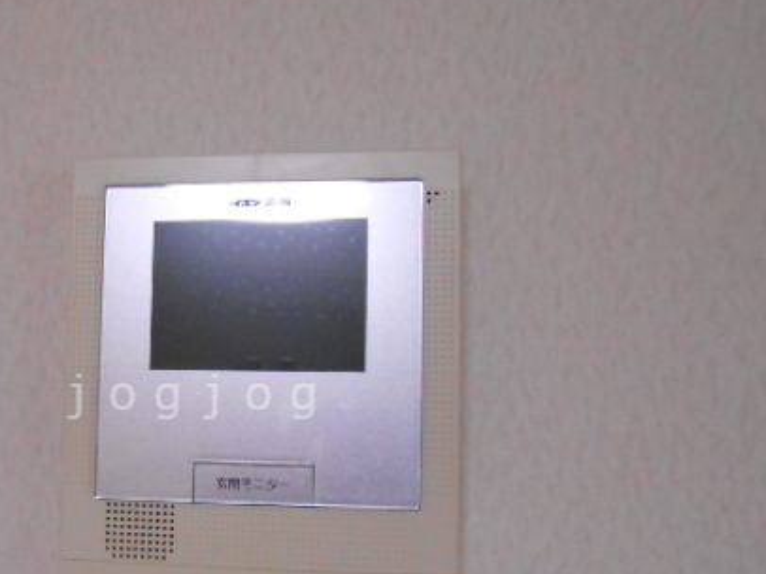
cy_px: 397
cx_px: 196
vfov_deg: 34.7
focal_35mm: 41
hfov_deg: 44.4
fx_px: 907
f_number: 3.5
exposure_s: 1/100
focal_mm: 4.6
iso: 800
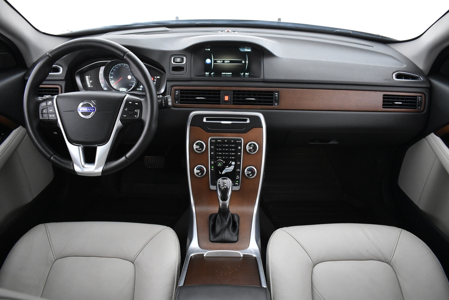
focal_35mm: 27
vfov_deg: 47.9
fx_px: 337
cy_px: 150
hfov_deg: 67.4
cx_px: 224
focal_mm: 18
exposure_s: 1/40
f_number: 3.5
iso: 3200
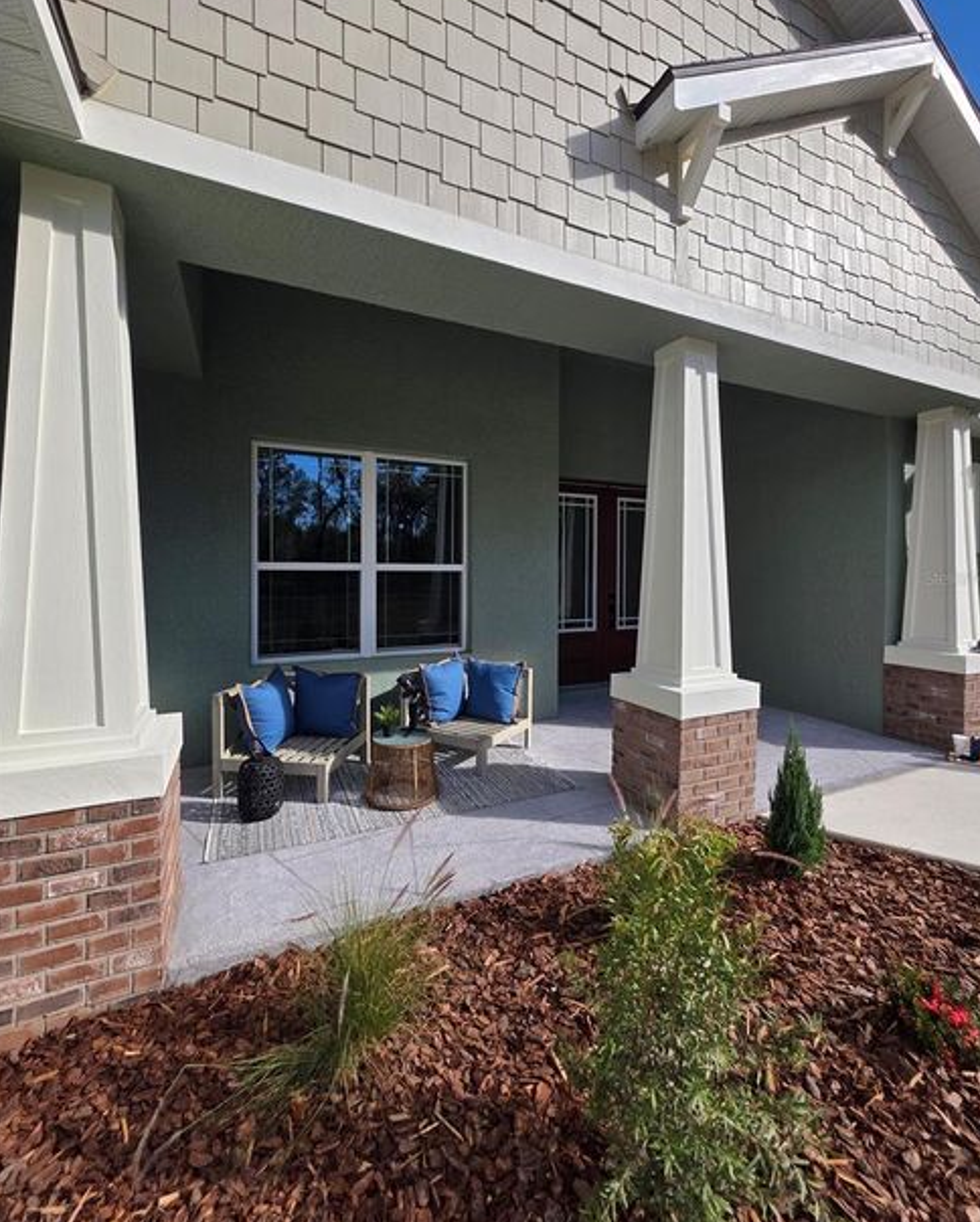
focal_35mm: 14
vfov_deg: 100.6
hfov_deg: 88.0
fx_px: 507
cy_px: 578
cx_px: 498
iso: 40
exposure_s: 1/2192
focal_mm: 2.2
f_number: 1.9
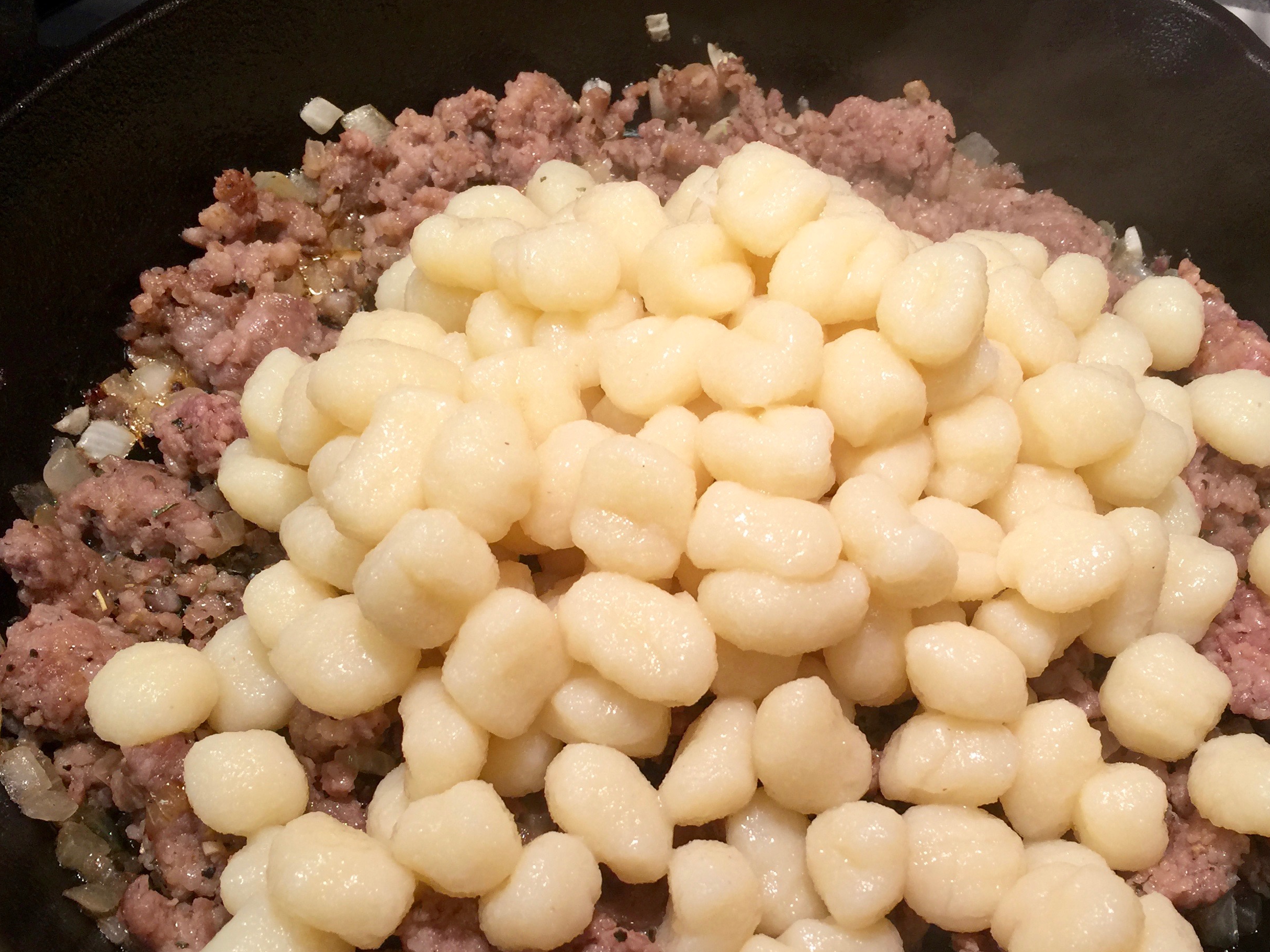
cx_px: 717
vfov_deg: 36.5
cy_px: 627
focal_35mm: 39
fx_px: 1431
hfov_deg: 47.7
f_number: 2.2
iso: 40
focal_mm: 4.15
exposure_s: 1/60
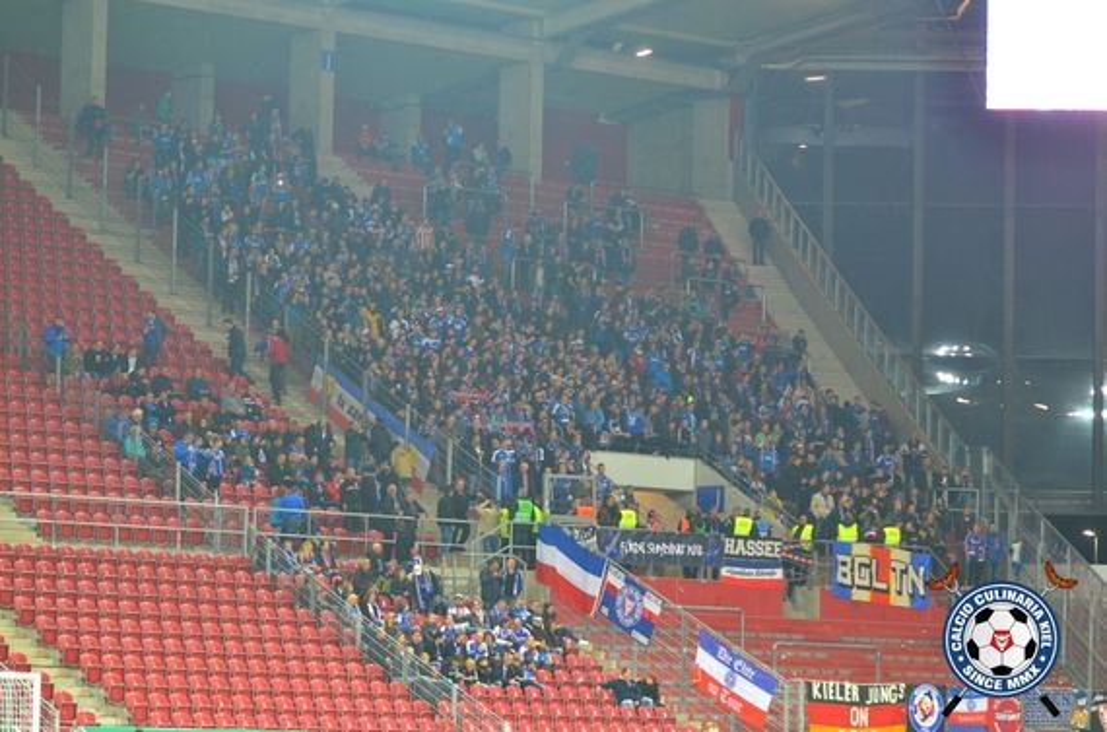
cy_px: 366
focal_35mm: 138
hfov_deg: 14.9
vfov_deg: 9.9
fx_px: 4233
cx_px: 554
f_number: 2.8
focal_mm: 92
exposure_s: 1/100
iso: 800
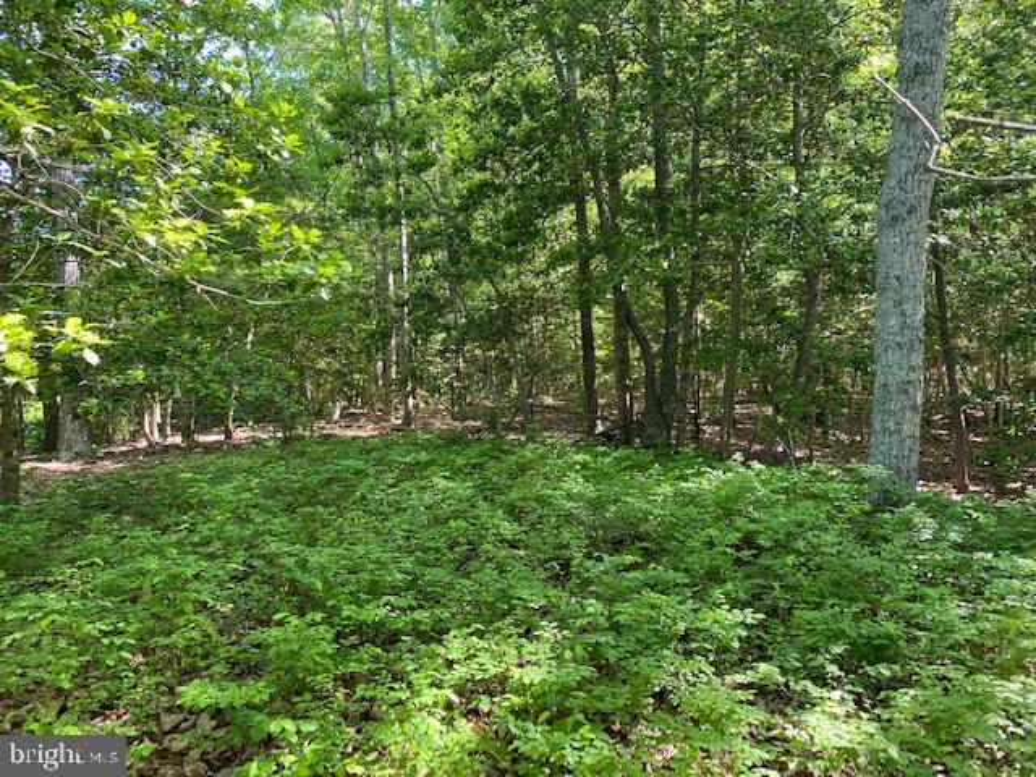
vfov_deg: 53.1
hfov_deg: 67.3
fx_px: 778
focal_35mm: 26
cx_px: 518
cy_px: 388
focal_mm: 4.25
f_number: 1.8
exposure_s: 1/121
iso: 100
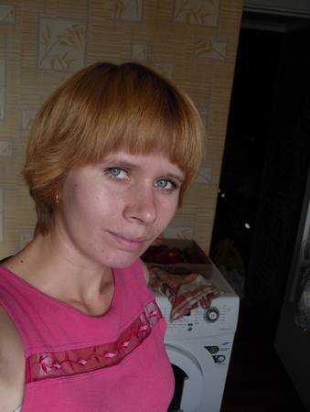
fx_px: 405
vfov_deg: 53.9
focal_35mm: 34
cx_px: 155
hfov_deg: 41.9
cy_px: 206
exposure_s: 1/90
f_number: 2.8
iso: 100
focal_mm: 6
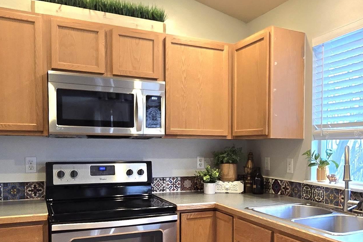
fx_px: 333
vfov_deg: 39.5
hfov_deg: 56.3
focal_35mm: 33
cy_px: 162
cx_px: 233
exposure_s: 1/60.2
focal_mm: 2.2
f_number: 2.2
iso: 200
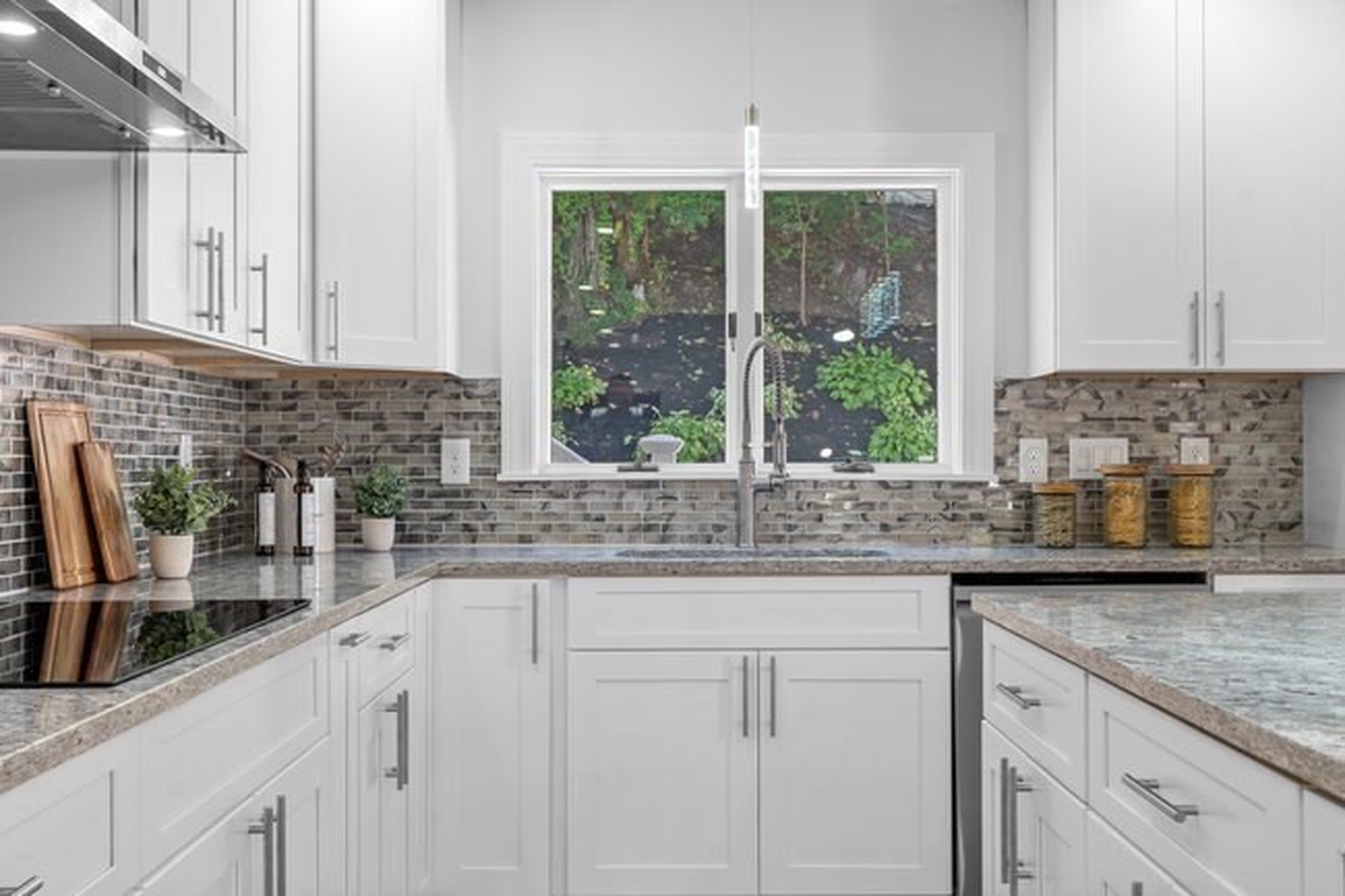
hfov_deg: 46.4
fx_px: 1569
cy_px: 448
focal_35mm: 42
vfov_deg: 31.9
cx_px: 672
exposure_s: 1/1.25
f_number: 9
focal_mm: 28
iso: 200
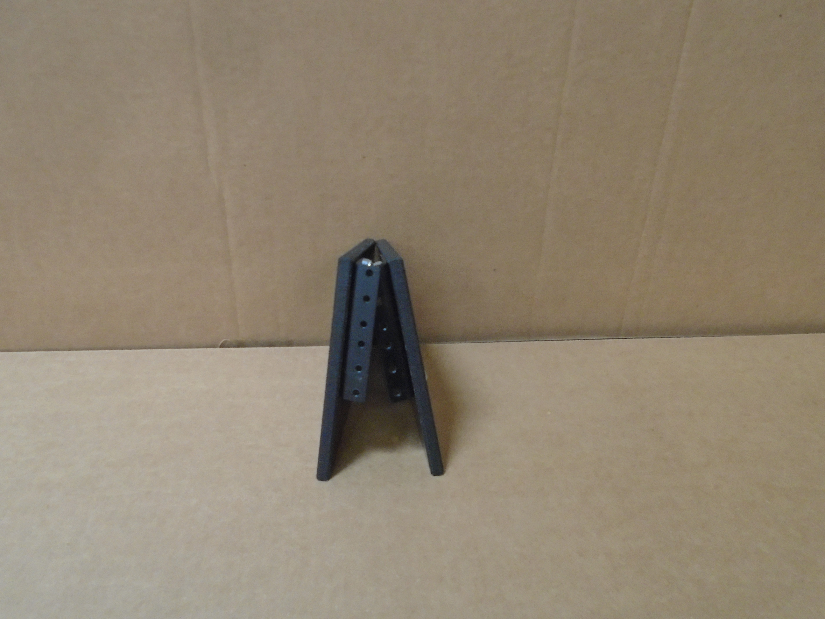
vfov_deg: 53.1
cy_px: 310
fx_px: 620
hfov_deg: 67.3
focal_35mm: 26
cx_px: 412
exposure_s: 1/13
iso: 400
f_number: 3.2
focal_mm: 4.6
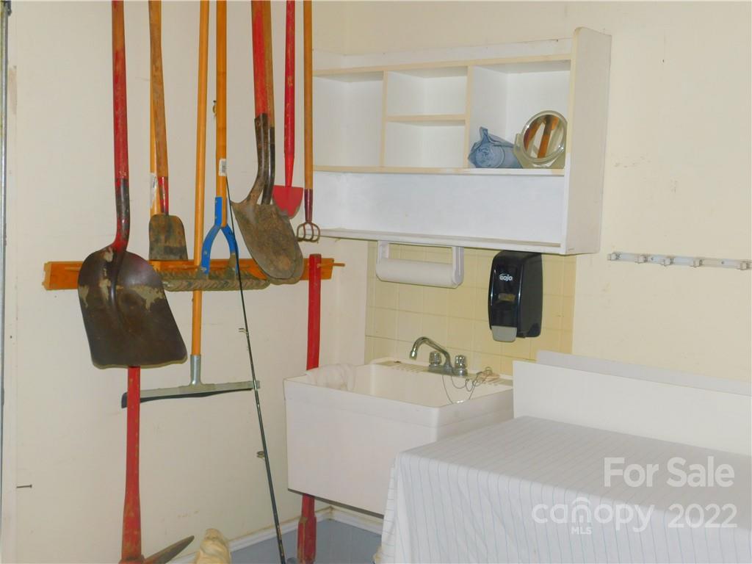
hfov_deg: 42.1
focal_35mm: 45
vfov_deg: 32.2
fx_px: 978
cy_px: 282
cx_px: 376
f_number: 3.7
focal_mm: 8
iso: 200
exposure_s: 1/30
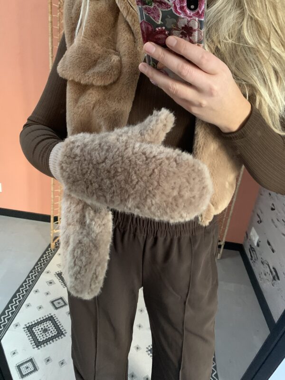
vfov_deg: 67.3
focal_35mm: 26
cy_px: 190
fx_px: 285
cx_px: 142
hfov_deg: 53.1
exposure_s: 1/30
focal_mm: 4.25
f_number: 1.8
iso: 640
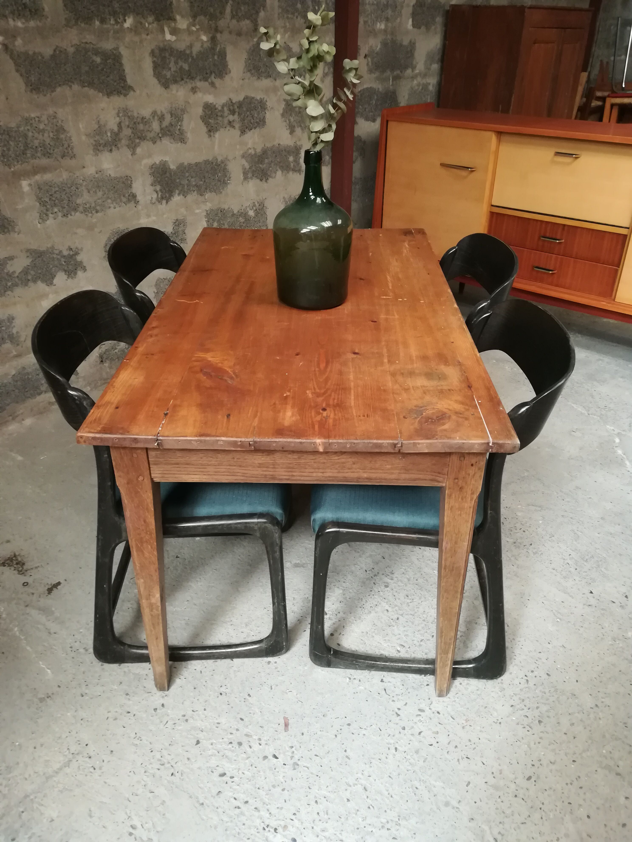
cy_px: 421
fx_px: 633
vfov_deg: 67.3
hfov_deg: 53.1
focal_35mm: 26
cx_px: 316
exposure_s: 1/25
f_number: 2.2
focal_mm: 3.83
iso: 320
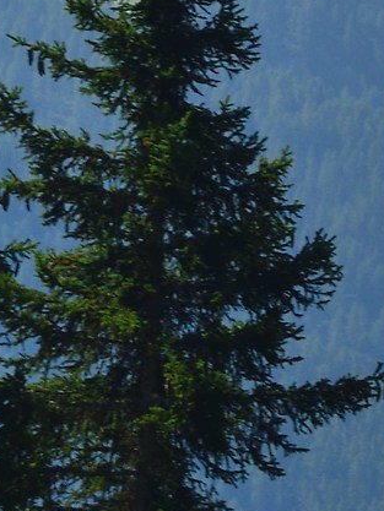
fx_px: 12858
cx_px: -233
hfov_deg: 1.7
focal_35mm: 870
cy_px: -199
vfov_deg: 2.3
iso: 100
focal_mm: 105
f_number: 10
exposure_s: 1/80
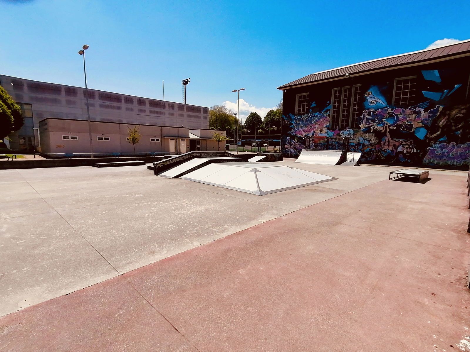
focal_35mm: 17
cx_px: 235
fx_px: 231
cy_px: 176
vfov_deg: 74.7
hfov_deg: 91.0
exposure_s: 1/2058
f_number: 2.4
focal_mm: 2.7
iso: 50
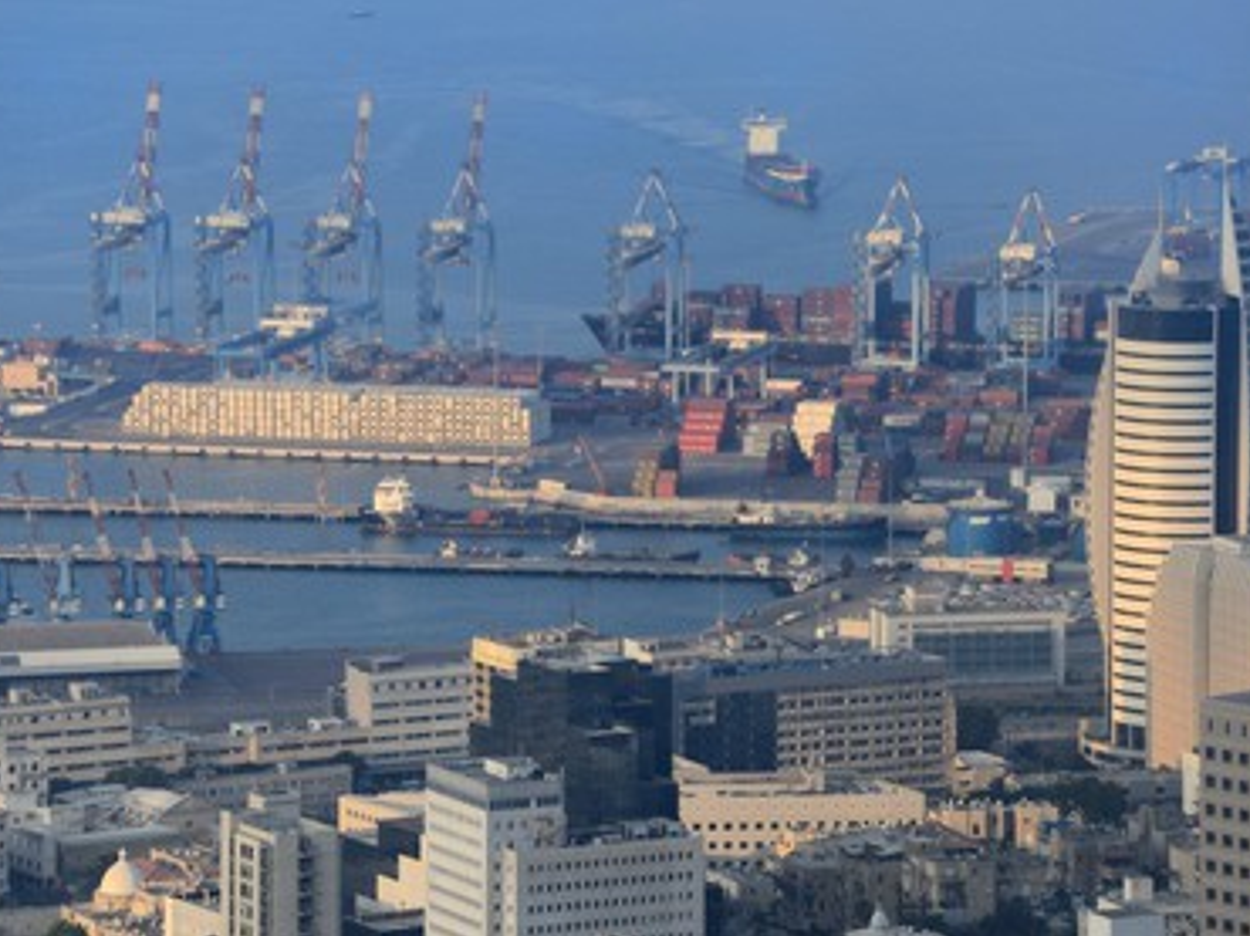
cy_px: 470
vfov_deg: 7.0
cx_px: 605
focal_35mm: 213
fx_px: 7687
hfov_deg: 9.3
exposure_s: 1/250
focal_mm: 195
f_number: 5.6
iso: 200
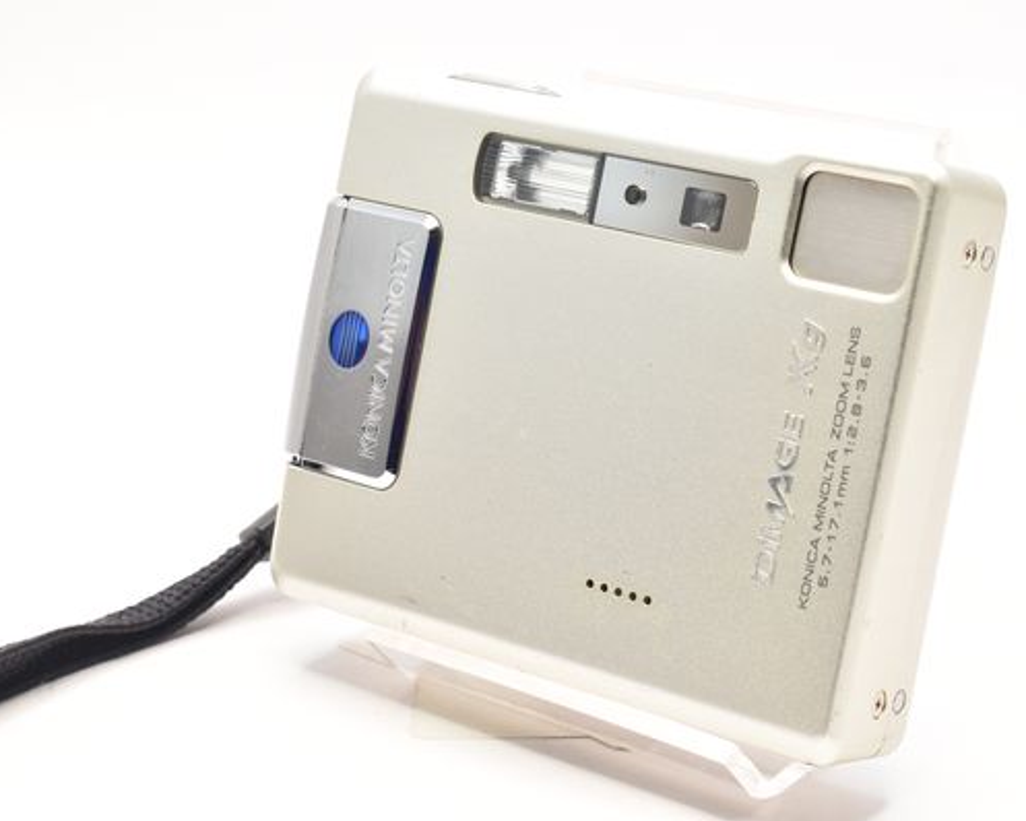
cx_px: 611
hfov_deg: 22.4
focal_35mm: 85
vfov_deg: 18.1
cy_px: 409
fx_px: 2582
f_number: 16
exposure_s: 1/4
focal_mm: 50
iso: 200
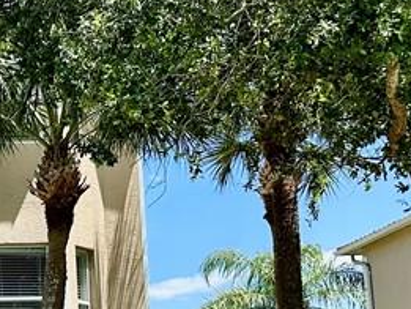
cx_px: -228
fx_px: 1117
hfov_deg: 18.2
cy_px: 309
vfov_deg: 15.5
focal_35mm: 94
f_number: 1.78
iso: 80
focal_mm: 6.86
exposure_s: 1/3058
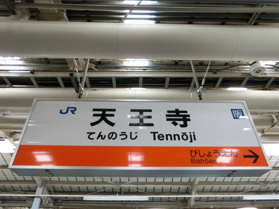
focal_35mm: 25
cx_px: 140
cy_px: 104
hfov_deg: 69.4
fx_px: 201
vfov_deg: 54.9
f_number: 3.5
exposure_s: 1/100
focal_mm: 4.5
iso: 400
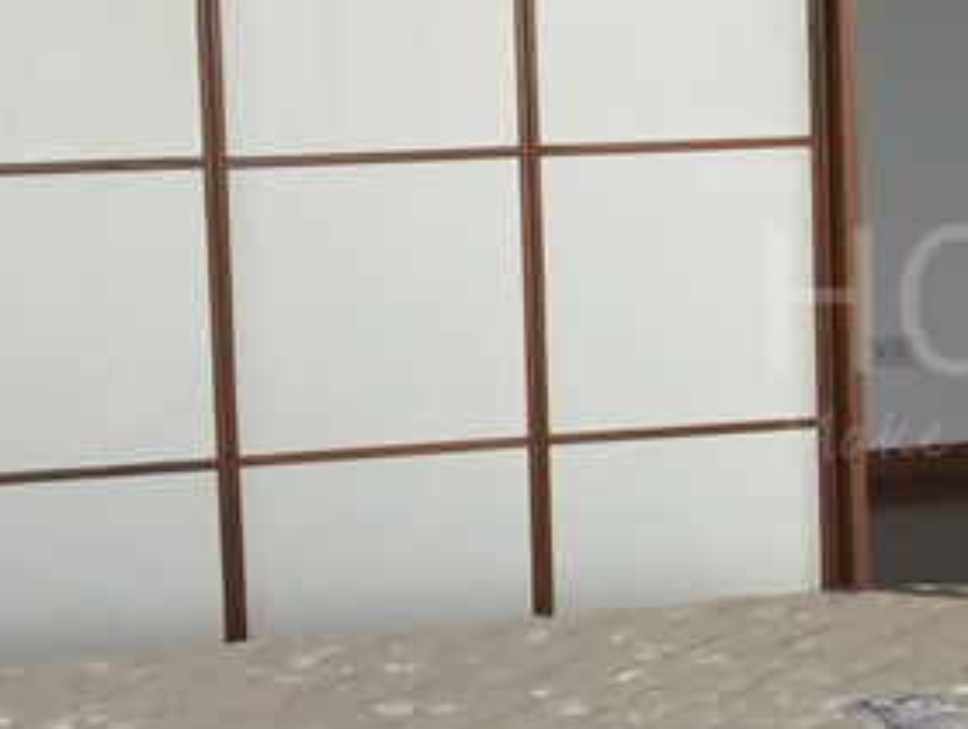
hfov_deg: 14.7
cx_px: 1181
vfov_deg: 11.5
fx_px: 3612
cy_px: 337
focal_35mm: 129
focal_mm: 4.15
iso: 25
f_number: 2.2
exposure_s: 1/33
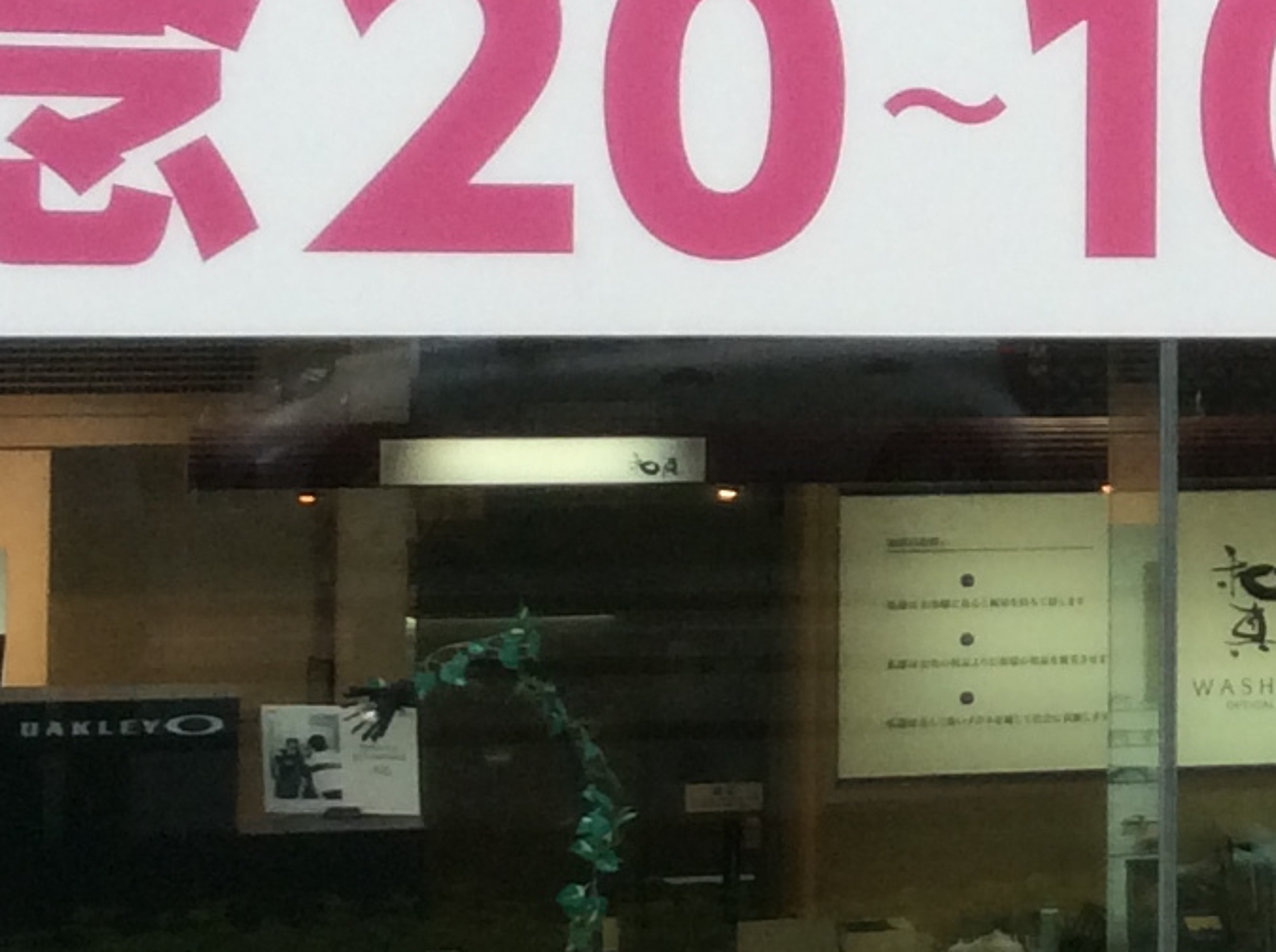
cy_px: 87
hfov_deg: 15.1
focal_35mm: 127
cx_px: 1499
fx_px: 4673
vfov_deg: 11.6
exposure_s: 1/154
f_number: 2.4
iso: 32
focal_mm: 3.3
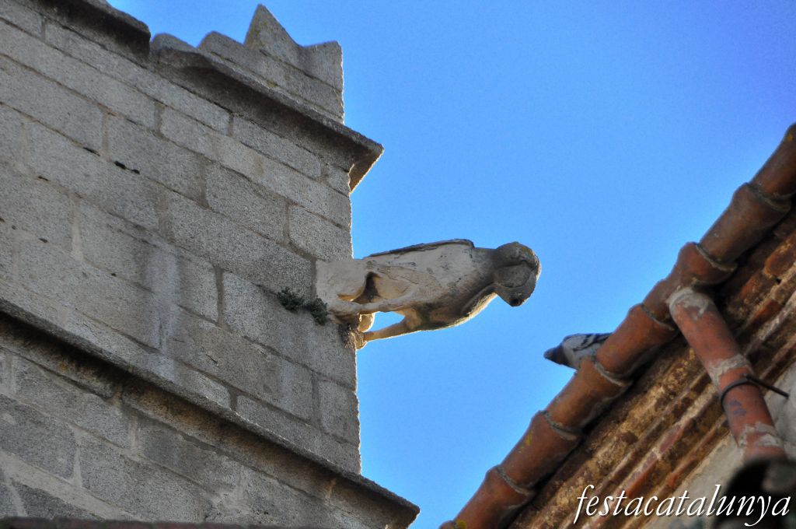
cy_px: 264
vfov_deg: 4.6
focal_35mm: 300
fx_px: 6625
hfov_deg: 6.9
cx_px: 398
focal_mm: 200
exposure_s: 1/1250
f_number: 7.1
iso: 1600
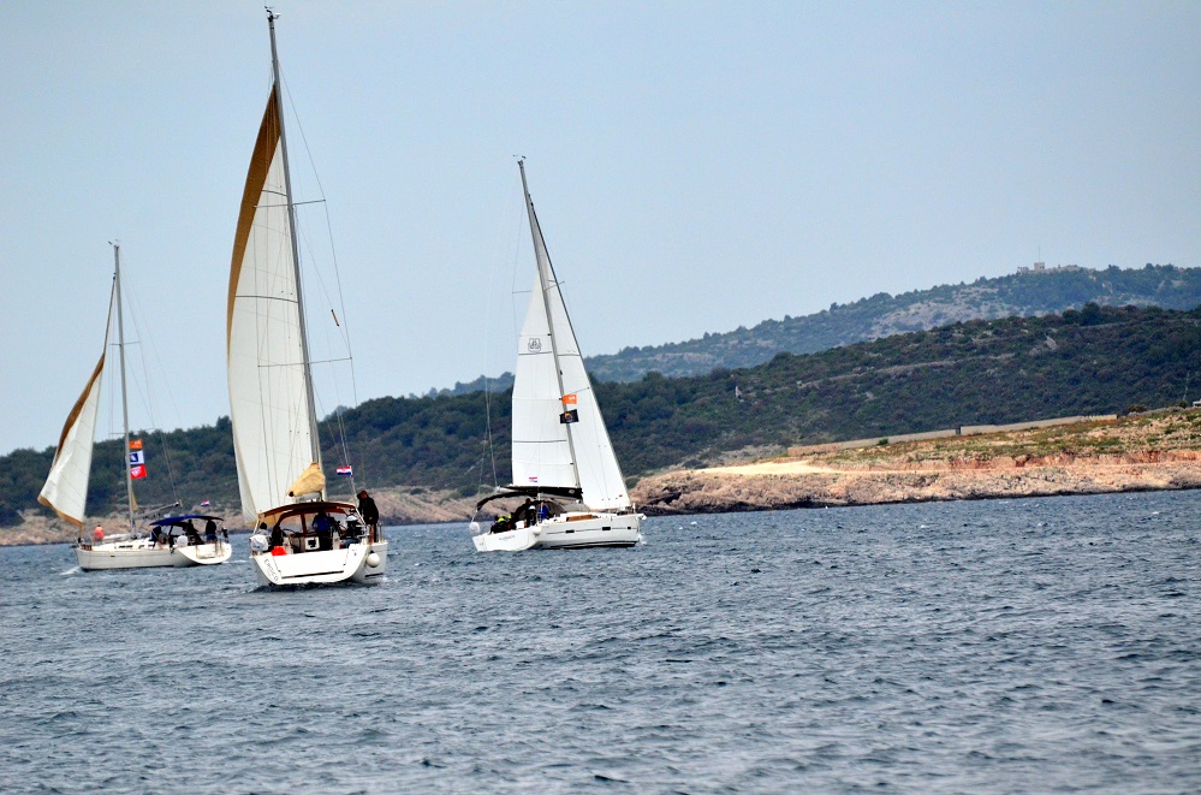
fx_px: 11482
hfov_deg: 6.0
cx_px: 600
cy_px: 398
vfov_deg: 4.0
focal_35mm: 345
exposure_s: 1/8000
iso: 1600
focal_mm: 230
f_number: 5.6
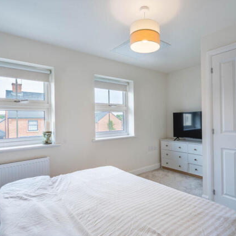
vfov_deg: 72.1
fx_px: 162
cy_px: 121
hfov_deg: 71.5
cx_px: 140
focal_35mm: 21
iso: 320
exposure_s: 1/80
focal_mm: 16
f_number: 8
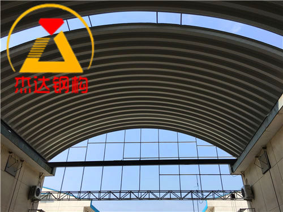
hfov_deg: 61.7
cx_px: 142
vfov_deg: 48.2
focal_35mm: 29
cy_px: 106
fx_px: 237
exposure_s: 1/1374
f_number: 2.2
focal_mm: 4.15
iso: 25
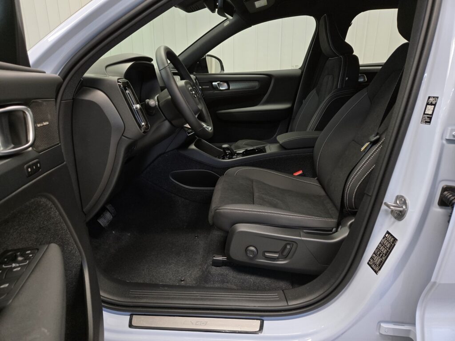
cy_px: 170
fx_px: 302
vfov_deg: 58.9
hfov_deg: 73.9
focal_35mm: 23
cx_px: 228
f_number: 1.8
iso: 250
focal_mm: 5.4
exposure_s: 1/100
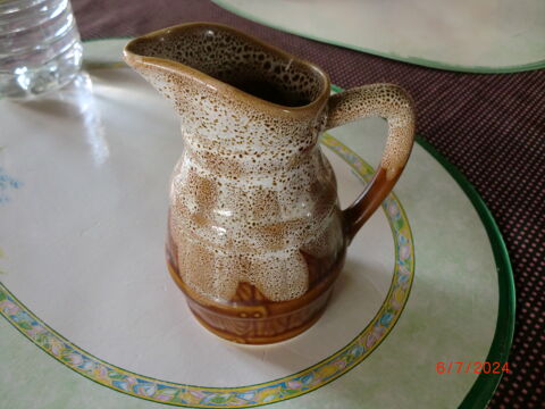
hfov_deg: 52.6
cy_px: 204
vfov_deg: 40.7
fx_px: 551
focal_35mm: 35
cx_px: 272
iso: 320
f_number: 3.1
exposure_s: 1/60
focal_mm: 6.3
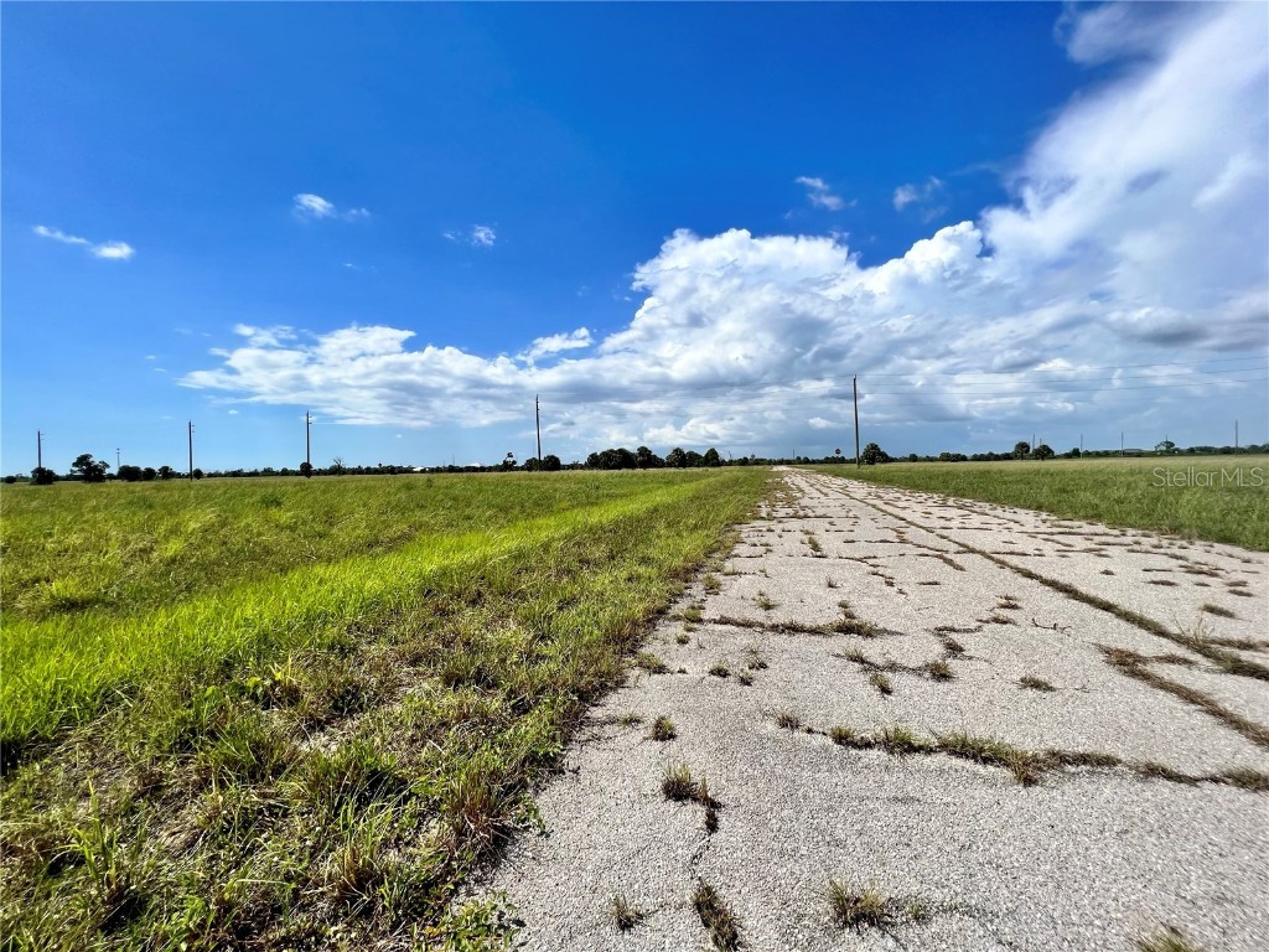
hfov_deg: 106.2
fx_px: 477
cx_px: 634
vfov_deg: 89.9
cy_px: 476
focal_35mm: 13
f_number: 1.8
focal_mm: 1.57
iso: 40
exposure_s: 1/3774
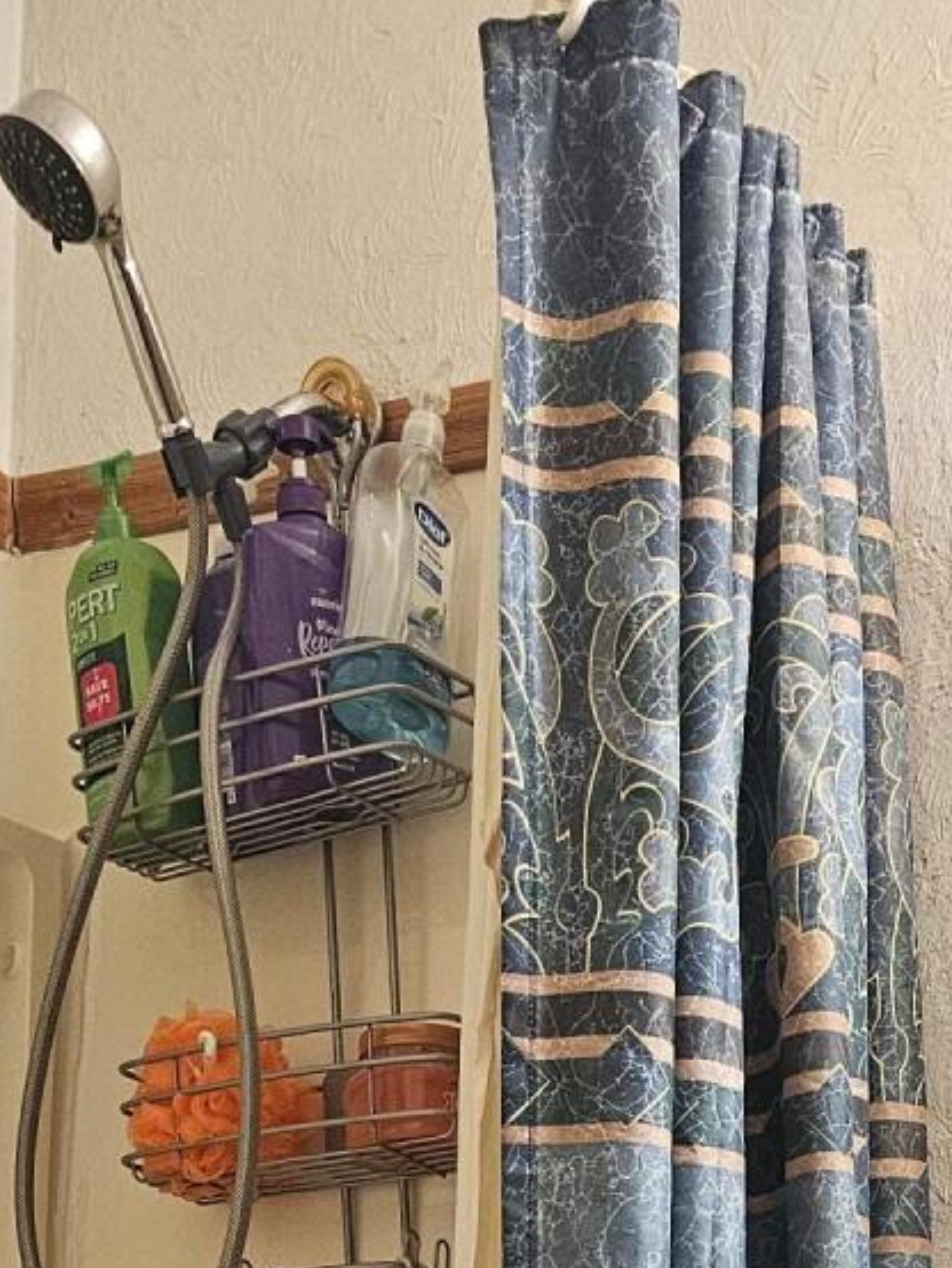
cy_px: 2250
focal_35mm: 83
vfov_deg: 18.6
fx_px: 3041
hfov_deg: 17.6
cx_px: 808
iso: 500
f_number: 1.7
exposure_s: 1/120
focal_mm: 6.3
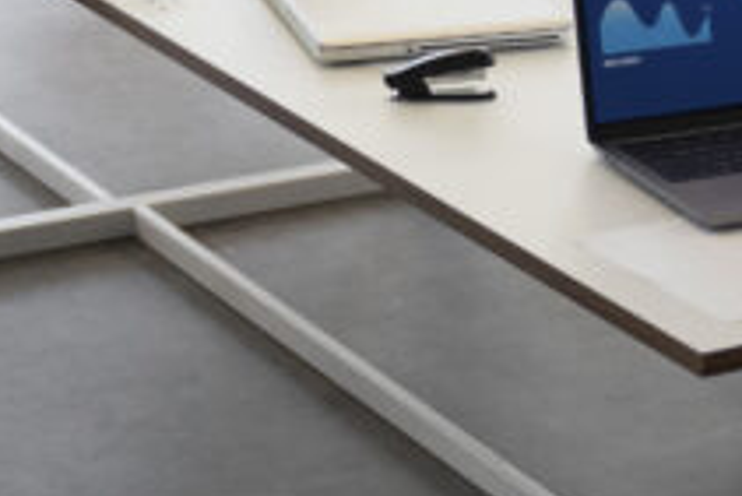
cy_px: 218
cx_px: 408
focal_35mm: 182
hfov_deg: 11.3
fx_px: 3754
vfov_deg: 7.6
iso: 500
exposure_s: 1/250
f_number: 2.8
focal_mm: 30
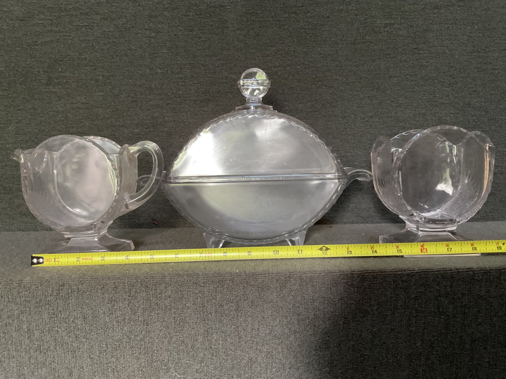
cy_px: 190
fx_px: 424
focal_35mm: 29
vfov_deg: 48.2
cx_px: 253
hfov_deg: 61.7
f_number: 1.8
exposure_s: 1/30
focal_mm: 3
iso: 250
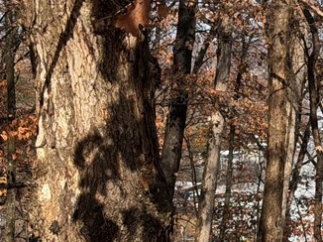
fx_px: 1408
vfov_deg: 9.8
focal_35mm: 151
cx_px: 369
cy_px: 119
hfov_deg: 12.8
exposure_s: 1/2762
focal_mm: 6.76
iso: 64
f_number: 1.78
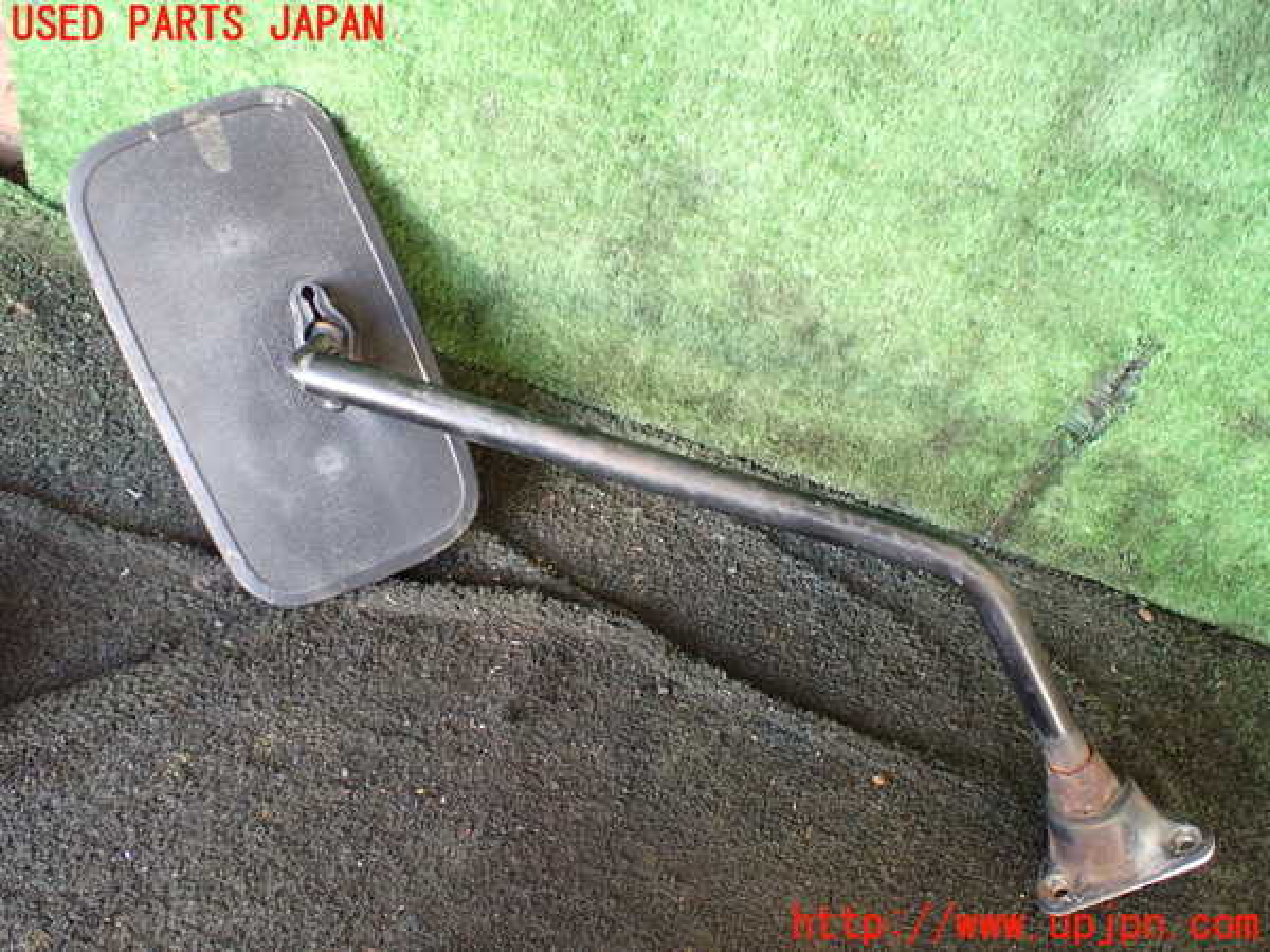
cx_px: 635
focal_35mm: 30
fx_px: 1101
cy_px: 476
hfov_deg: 60.0
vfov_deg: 46.8
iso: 800
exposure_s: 1/80
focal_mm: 5.4
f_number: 2.3
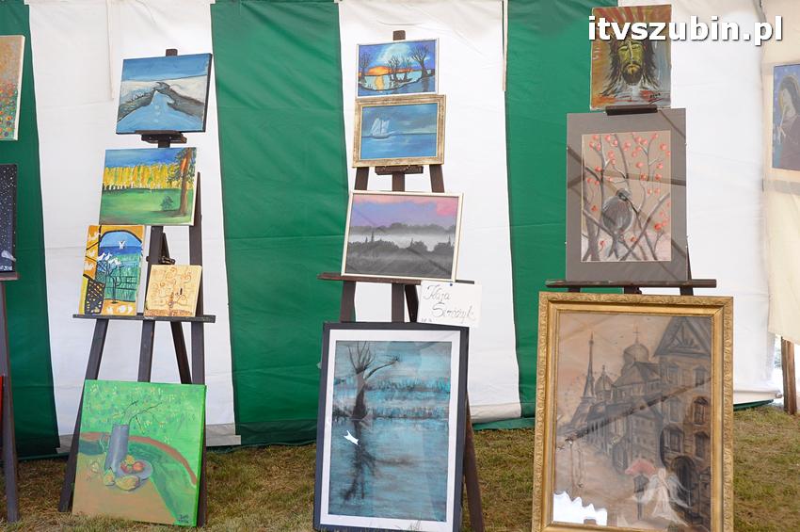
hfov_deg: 42.4
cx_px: 400
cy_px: 266
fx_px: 1032
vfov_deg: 28.9
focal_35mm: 46
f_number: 6.3
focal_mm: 31
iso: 800
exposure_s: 1/125
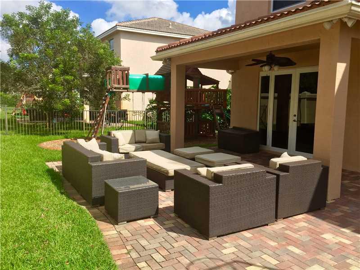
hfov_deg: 61.7
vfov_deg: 48.2
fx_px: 302
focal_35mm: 29
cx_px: 180
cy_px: 135
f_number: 2.2
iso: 32
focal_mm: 4.15
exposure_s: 1/2083
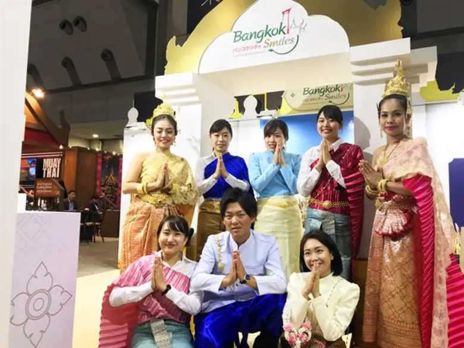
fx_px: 375
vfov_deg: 49.7
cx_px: 232
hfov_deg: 63.4
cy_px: 174
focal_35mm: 28
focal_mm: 3.99
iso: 40
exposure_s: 1/100
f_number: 1.8
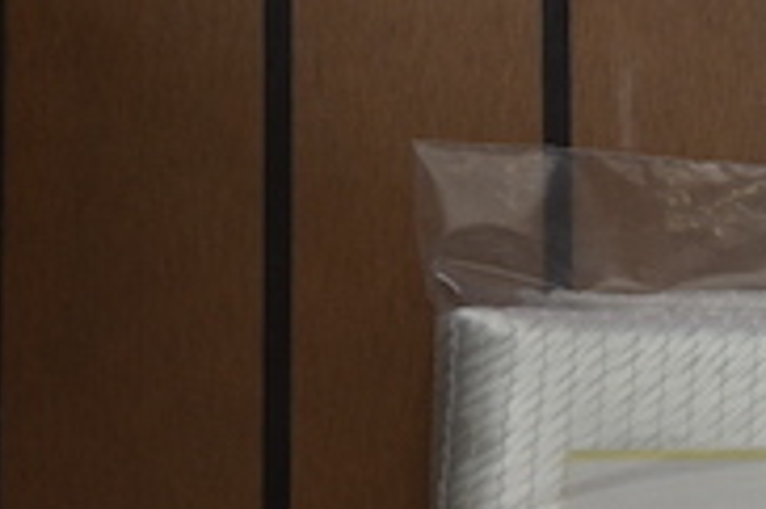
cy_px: 684
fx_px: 6951
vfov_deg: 4.2
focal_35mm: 327
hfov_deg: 6.2
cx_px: 1195
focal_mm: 62
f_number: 5.6
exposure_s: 1/125
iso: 400
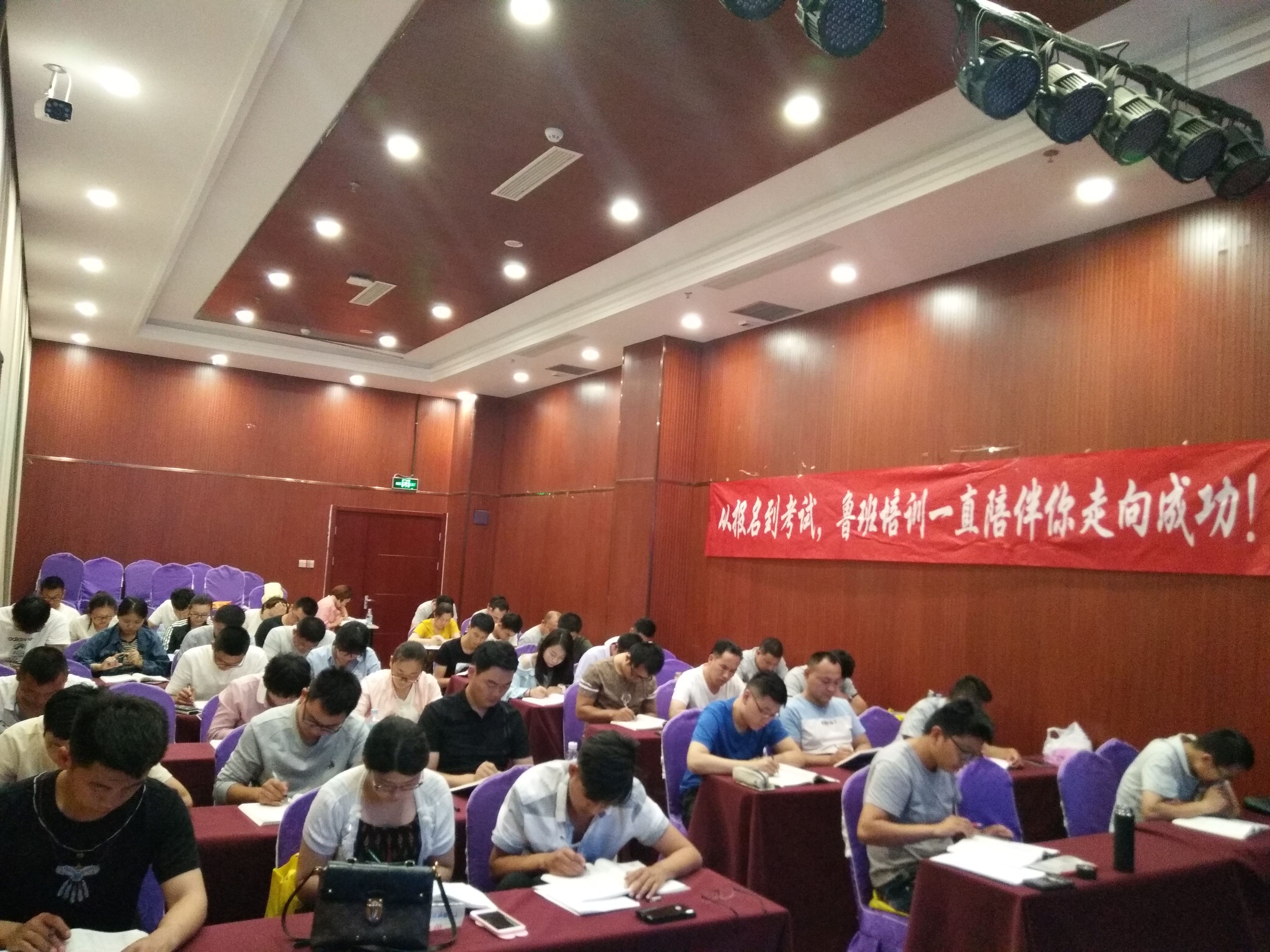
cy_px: 476
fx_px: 770
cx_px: 635
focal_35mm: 21
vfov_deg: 63.4
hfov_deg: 79.0
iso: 542
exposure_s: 1/33.3
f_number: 2.2
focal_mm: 3.66
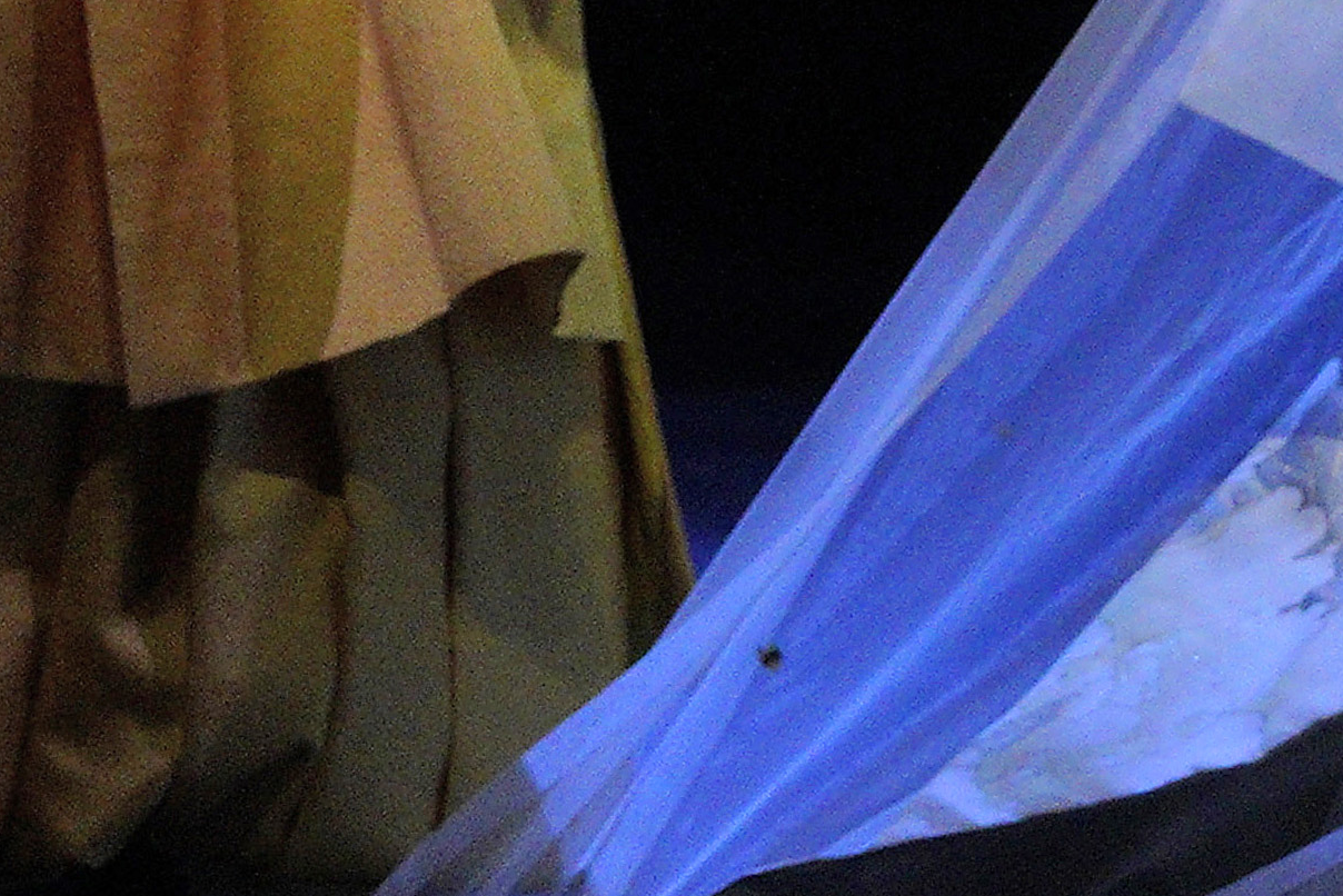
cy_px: -964
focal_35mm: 581
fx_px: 21678
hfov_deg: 3.5
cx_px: 1687
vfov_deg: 2.4
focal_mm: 117
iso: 4000
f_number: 4.5
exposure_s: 1/320
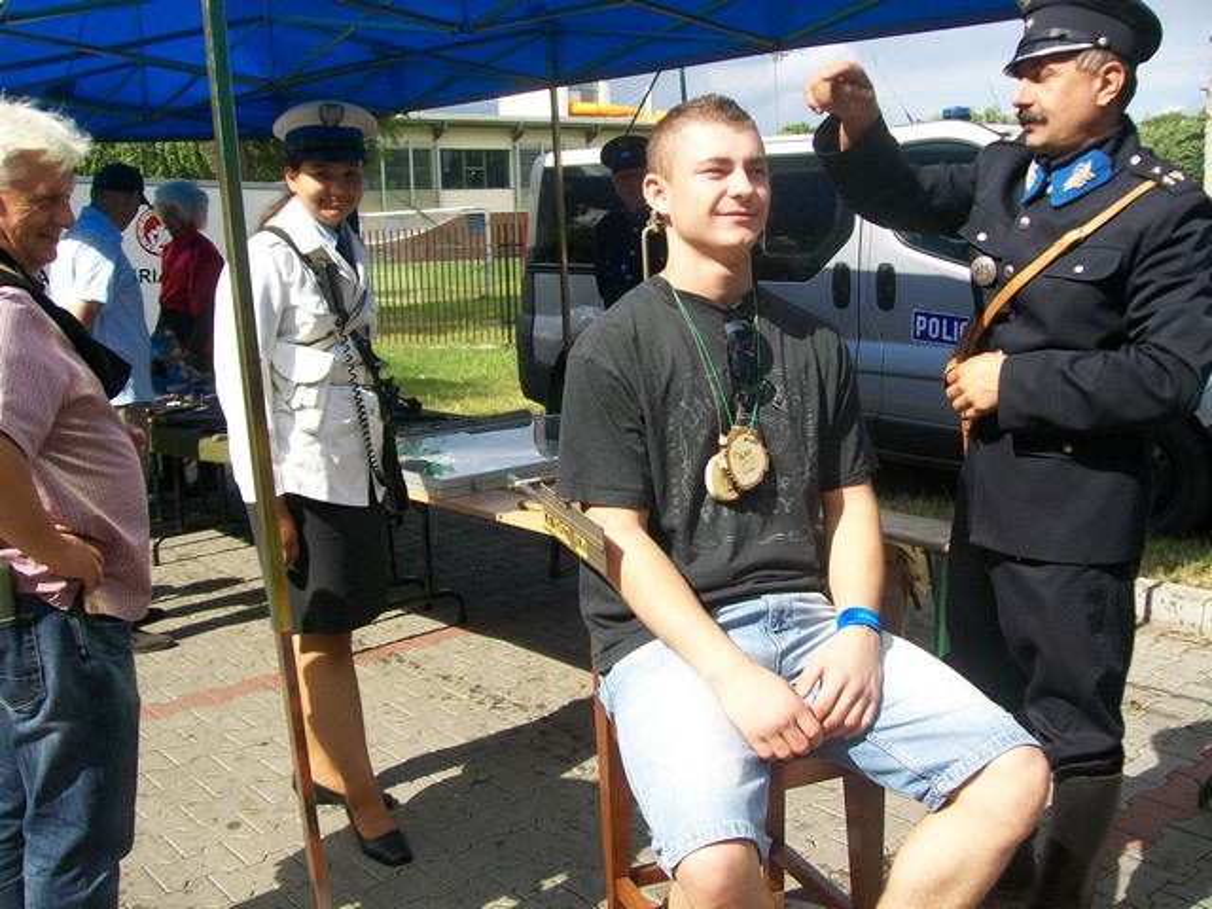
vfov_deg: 39.7
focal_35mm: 36
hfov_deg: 51.4
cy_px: 454
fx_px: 1260
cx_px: 606
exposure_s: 1/640
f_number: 2.7
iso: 64
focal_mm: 6
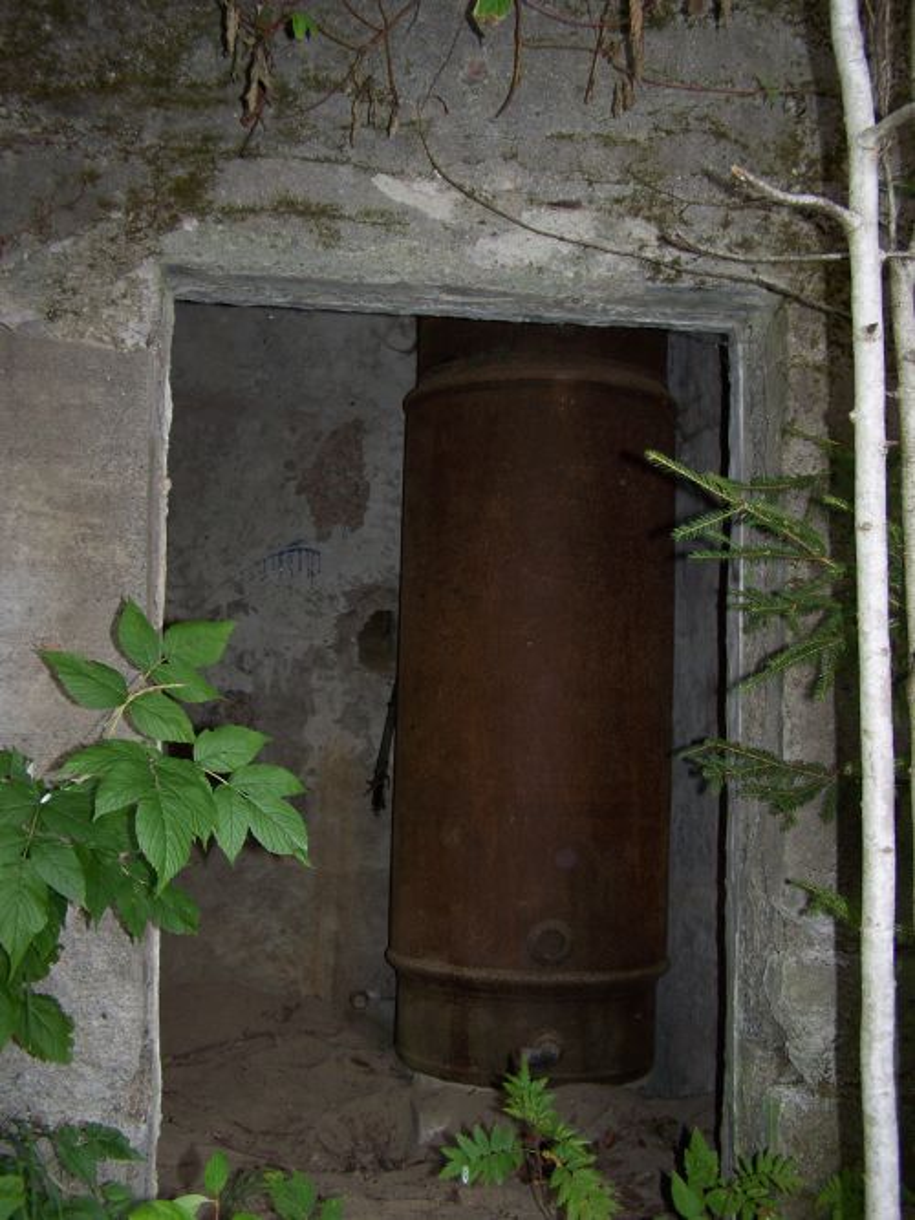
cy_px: 610
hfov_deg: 37.7
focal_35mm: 38
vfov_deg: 49.0
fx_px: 1340
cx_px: 458
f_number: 2.8
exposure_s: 1/60
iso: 64
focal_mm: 6.3
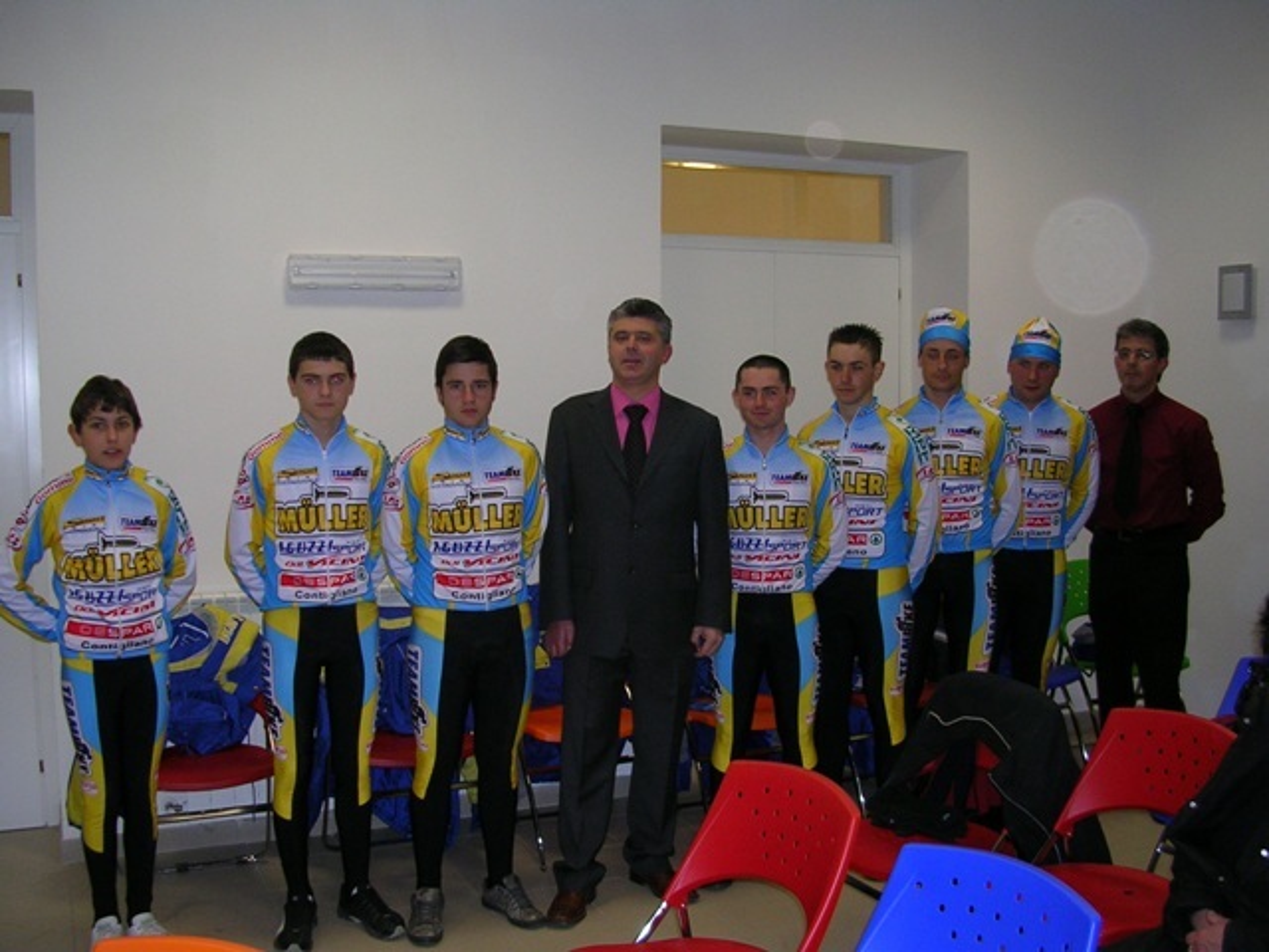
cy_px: 476
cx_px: 634
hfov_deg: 49.0
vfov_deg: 37.7
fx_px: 1393
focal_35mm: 38
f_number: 2.8
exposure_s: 1/60.1
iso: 81
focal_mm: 5.8
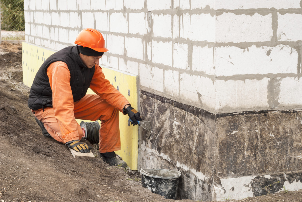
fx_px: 630
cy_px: 101
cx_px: 151
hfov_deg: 27.0
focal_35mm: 75
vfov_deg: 18.2
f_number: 10
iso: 100
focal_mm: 50
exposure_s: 1/10
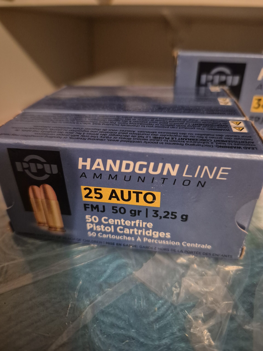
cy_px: 176
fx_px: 233
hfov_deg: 58.9
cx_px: 132
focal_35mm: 23
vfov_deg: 73.9
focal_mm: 5.4
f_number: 1.8
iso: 1600
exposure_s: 1/33
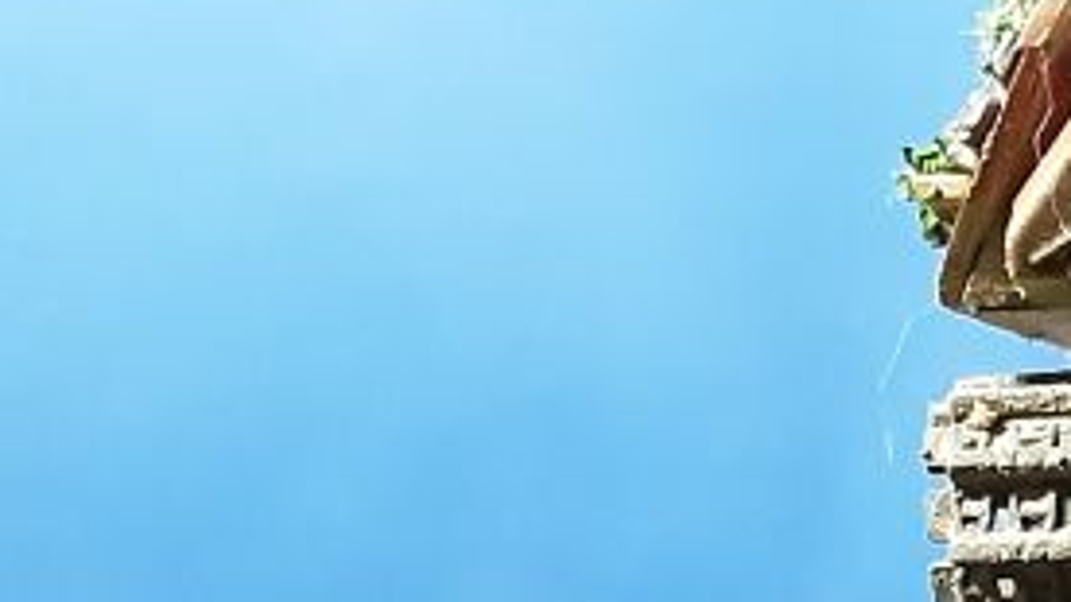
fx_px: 3208
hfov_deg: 17.0
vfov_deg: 10.6
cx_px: 1641
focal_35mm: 113
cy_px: 571
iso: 500
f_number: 1.9
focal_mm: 2.9
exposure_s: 1/20
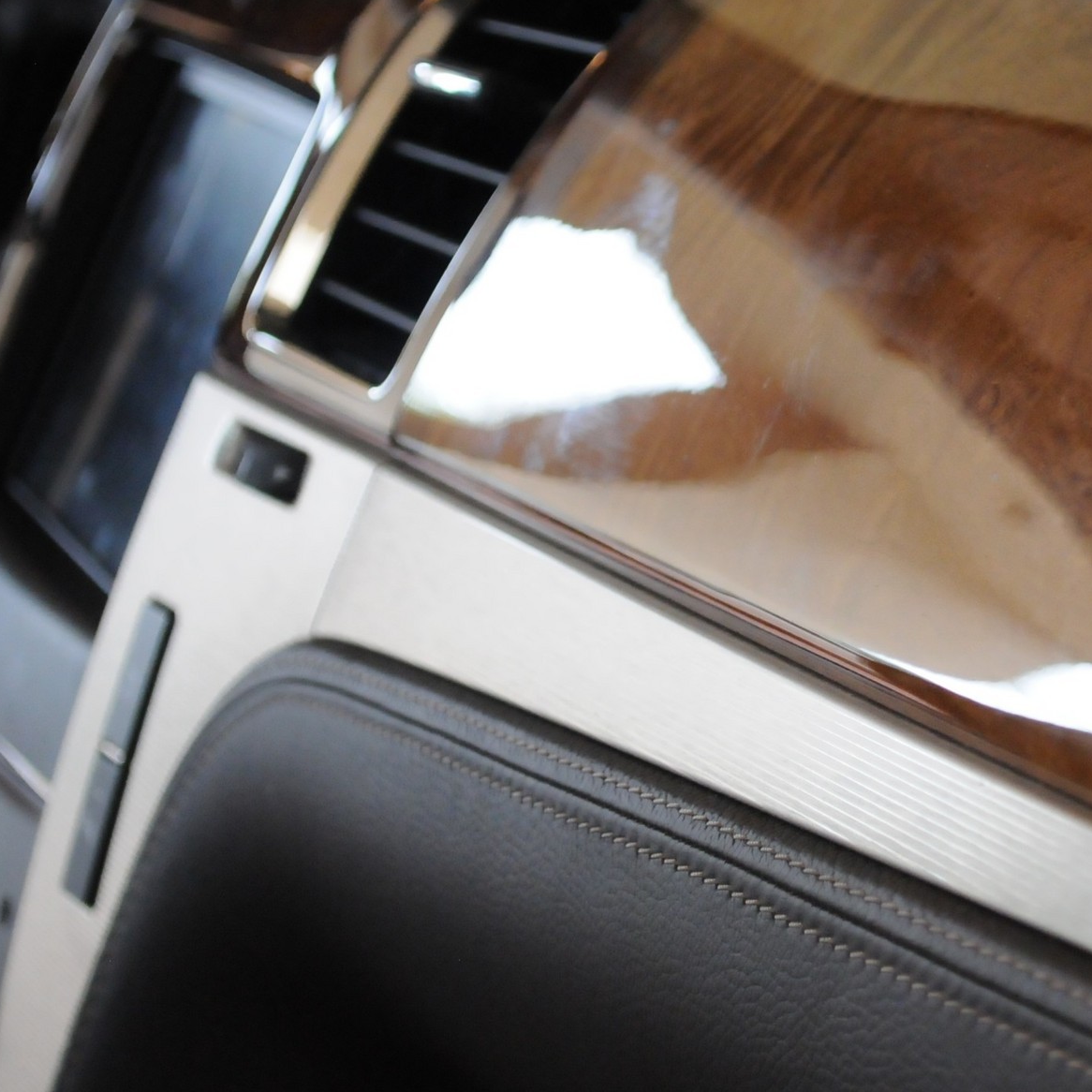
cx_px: 985
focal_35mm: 123
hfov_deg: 14.1
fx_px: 4387
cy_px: 476
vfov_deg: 14.2
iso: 2000
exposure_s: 1/200
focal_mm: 45
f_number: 5.3
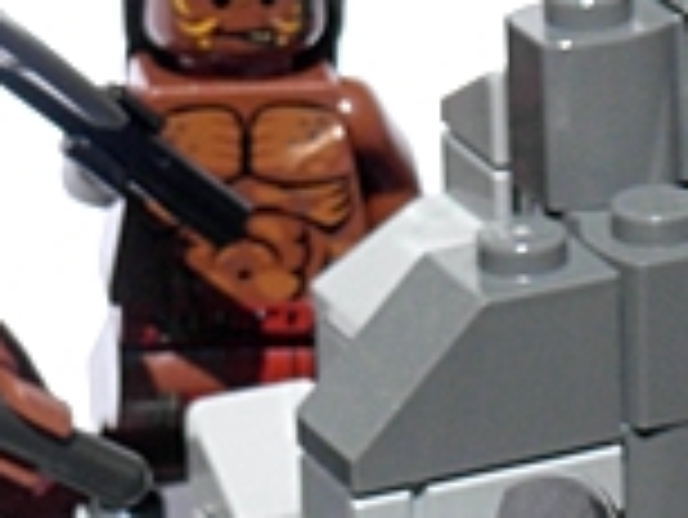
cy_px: 279
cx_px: -360
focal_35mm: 477
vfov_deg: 3.1
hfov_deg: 4.1
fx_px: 9488
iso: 79
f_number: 7.3
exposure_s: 1/406
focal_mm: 20.2
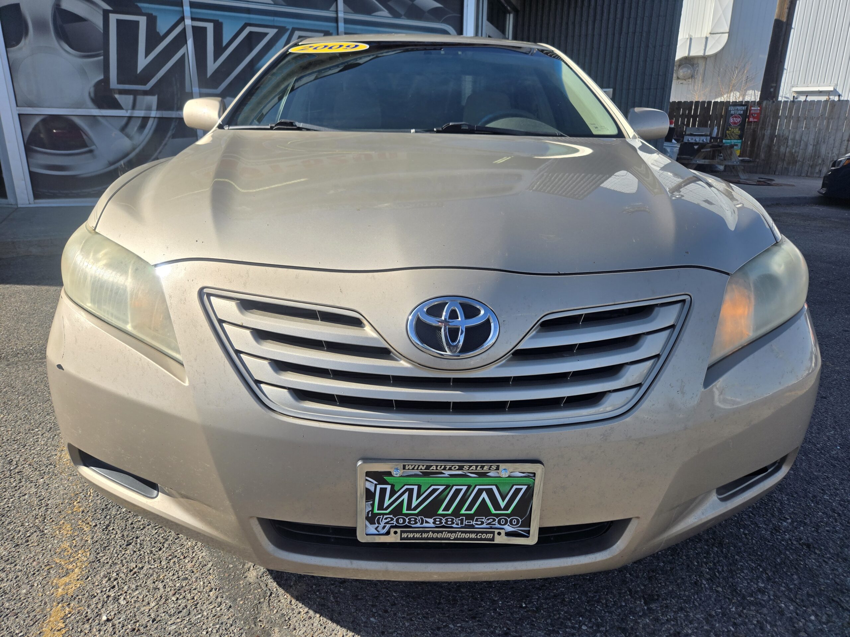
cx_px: 425
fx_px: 565
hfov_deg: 73.9
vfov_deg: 58.9
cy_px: 318
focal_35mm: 23
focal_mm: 5.4
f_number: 1.8
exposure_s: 1/2921
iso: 40
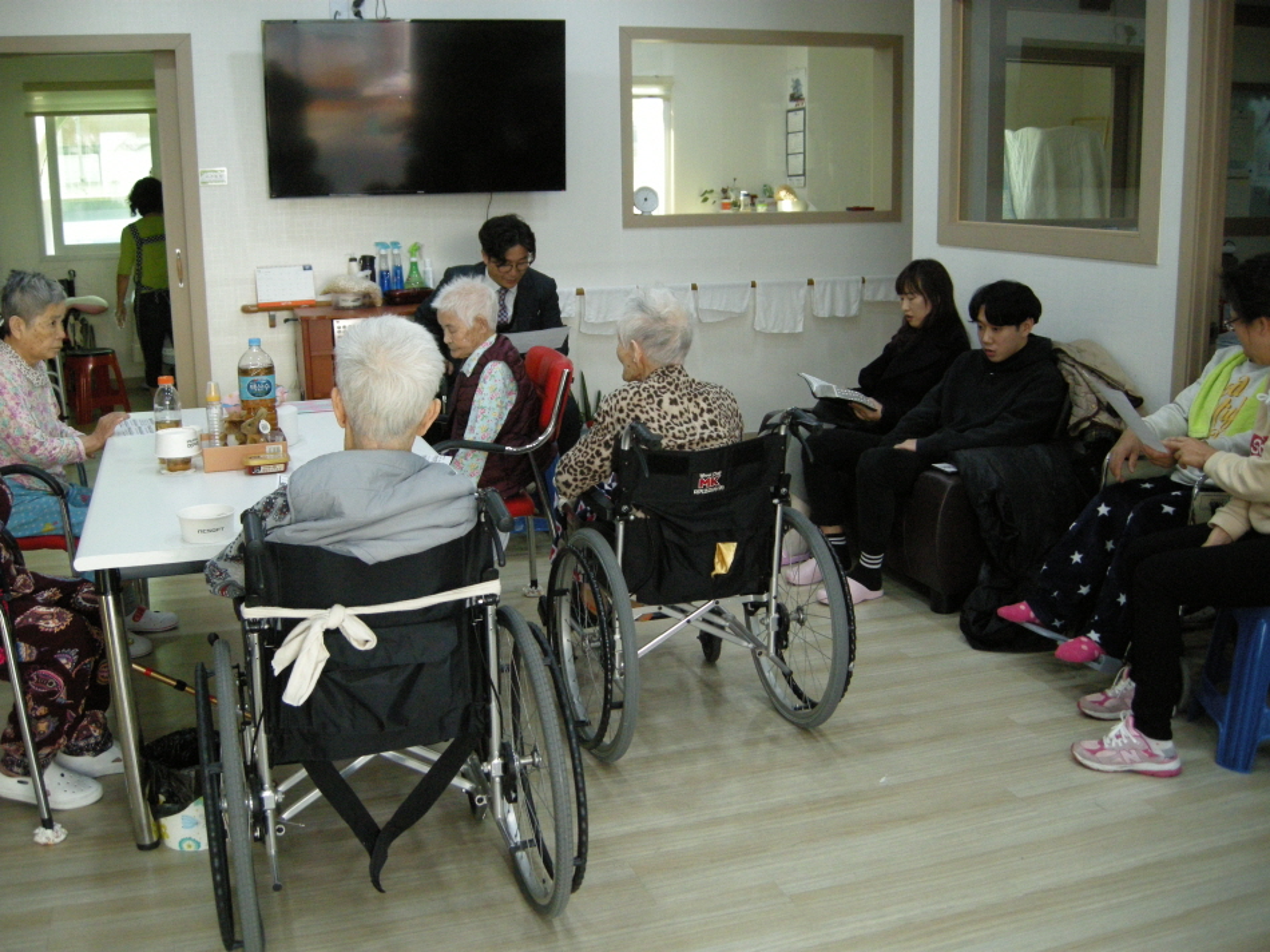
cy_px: 476
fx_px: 1284
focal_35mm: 35
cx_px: 635
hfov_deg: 52.6
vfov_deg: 40.7
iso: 416
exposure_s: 1/125
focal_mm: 7.5
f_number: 2.7
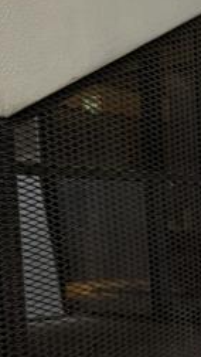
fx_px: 785
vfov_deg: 24.6
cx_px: 415
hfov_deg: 12.6
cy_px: 346
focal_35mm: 83
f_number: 1.78
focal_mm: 6.76
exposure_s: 1/62
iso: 200
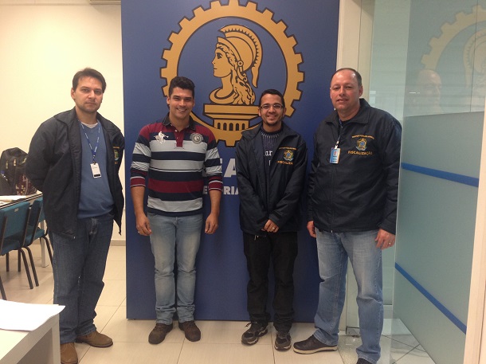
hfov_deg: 55.4
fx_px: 463
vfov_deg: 42.9
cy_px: 182
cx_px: 243
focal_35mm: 33
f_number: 2.4
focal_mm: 4.12
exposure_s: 1/20
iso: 100
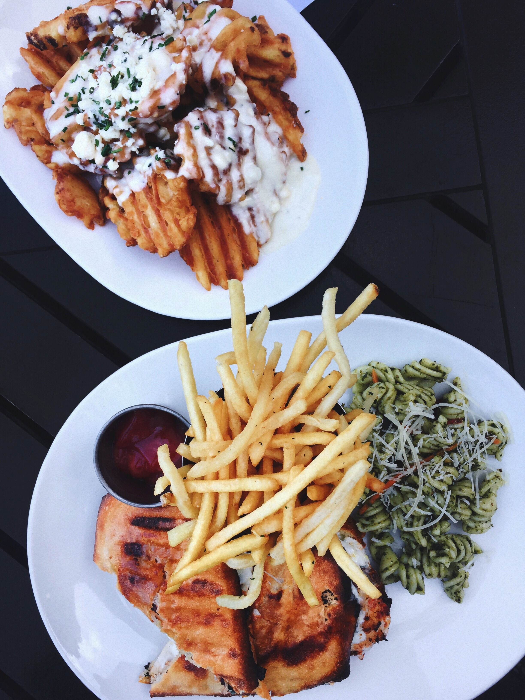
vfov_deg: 61.7
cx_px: 262
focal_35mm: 29
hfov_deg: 48.2
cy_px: 350
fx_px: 586
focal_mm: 4.15
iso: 32
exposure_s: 1/158
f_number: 2.2
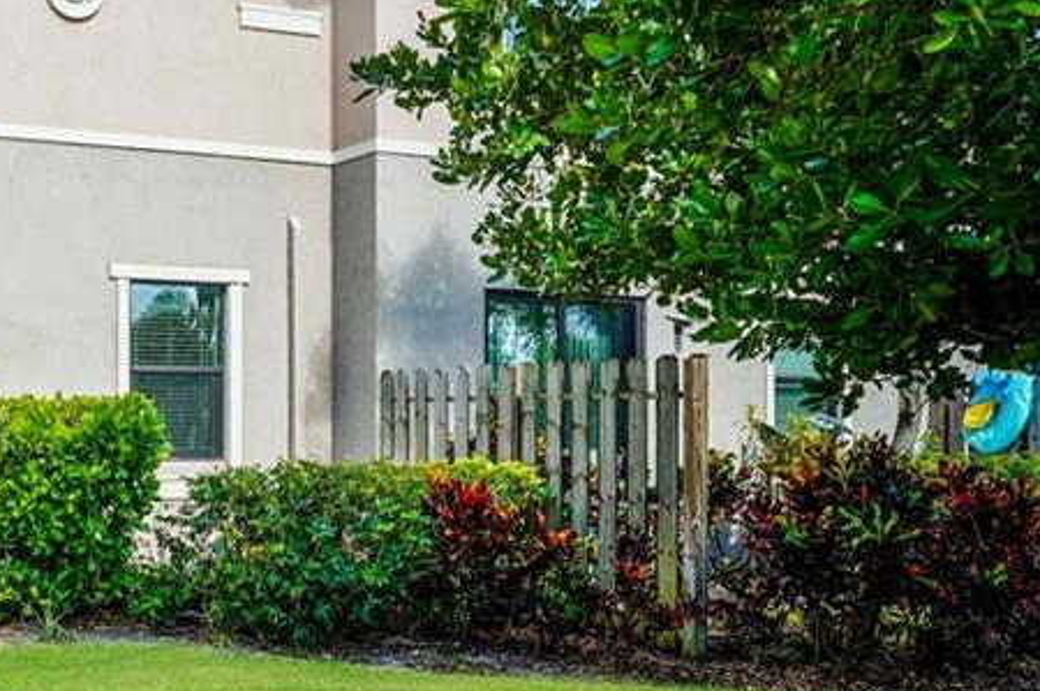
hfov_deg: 40.7
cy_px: 416
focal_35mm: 41
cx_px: -28
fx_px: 1183
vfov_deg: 32.5
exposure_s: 1/30
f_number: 11
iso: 100
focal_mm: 18
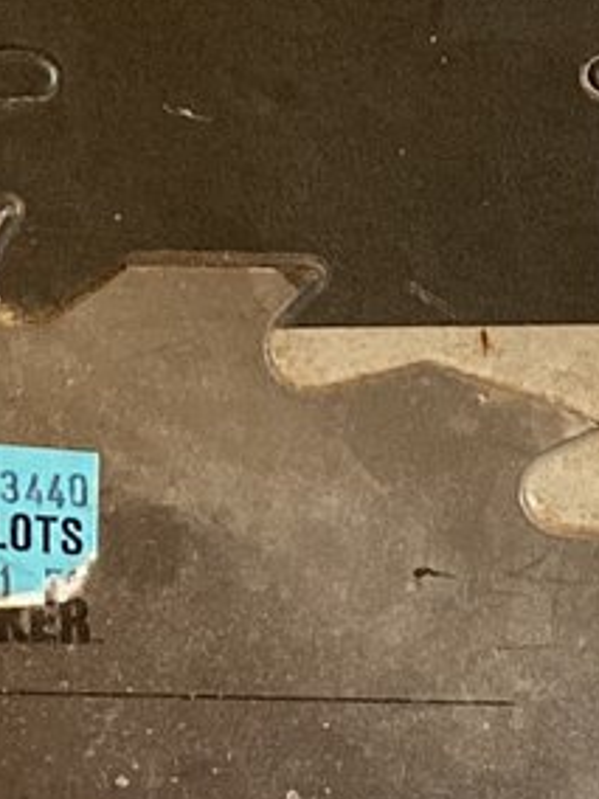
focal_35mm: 165
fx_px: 3807
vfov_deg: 11.9
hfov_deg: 8.4
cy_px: 767
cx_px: 1301
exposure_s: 1/100
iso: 80
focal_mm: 3.3
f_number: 2.4
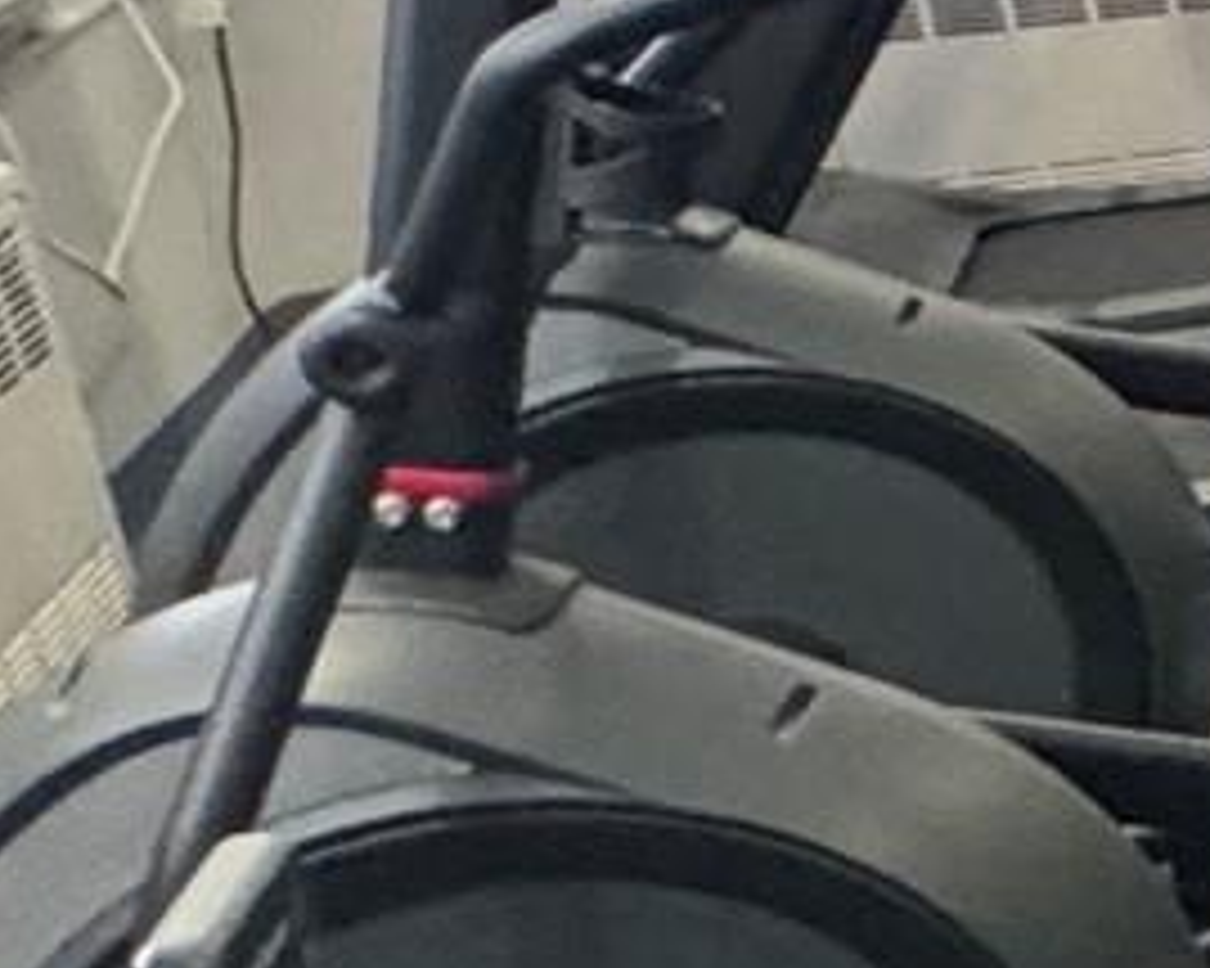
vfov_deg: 14.8
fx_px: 3723
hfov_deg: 11.0
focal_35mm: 104
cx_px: 3724
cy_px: 306
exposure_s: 1/60
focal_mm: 2.22
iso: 640
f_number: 2.2
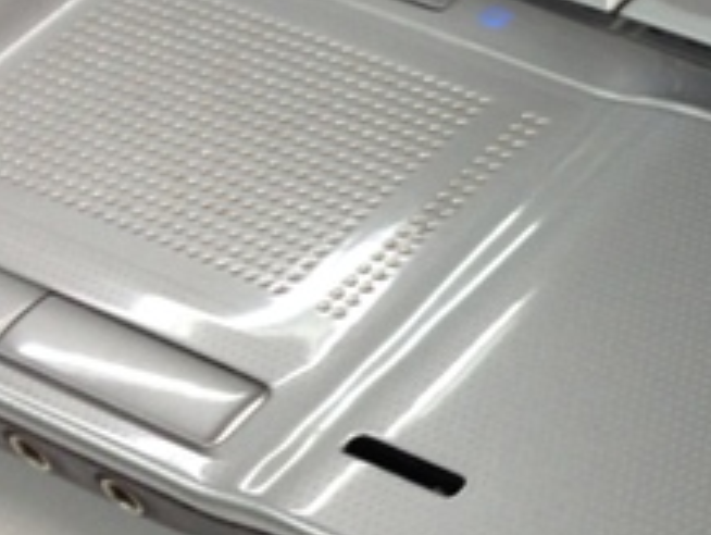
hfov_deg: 15.0
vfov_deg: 12.3
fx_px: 2488
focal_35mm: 121
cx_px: 1089
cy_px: 281
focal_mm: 4.12
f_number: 2.4
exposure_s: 1/20
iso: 50
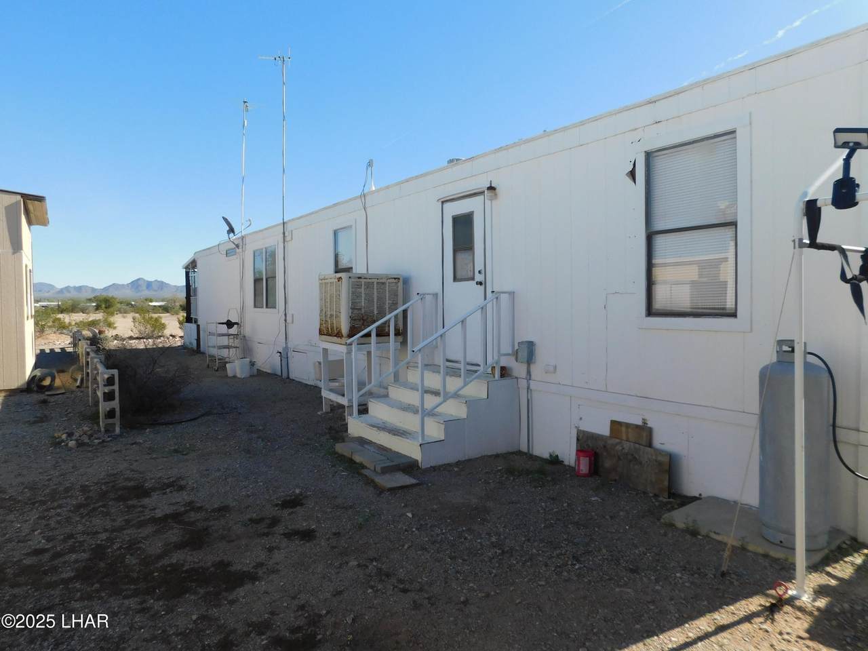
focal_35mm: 23
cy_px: 326
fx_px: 577
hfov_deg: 73.9
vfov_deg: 58.9
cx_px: 434
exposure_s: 1/1250
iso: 125
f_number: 3
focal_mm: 4
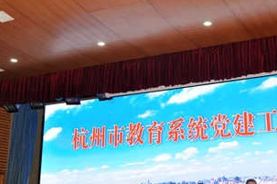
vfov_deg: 21.9
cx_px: 161
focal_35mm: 62
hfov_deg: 32.5
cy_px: 75
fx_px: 475
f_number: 4.5
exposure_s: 1/200
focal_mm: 25
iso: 800
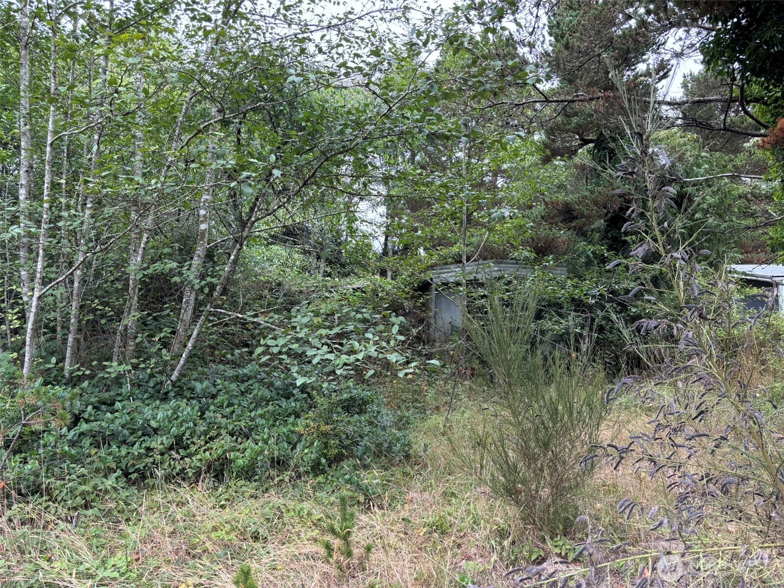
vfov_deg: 53.1
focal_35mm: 26
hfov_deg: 67.3
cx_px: 392
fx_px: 589
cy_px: 294
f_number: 1.6
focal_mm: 5.96
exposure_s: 1/149
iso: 40
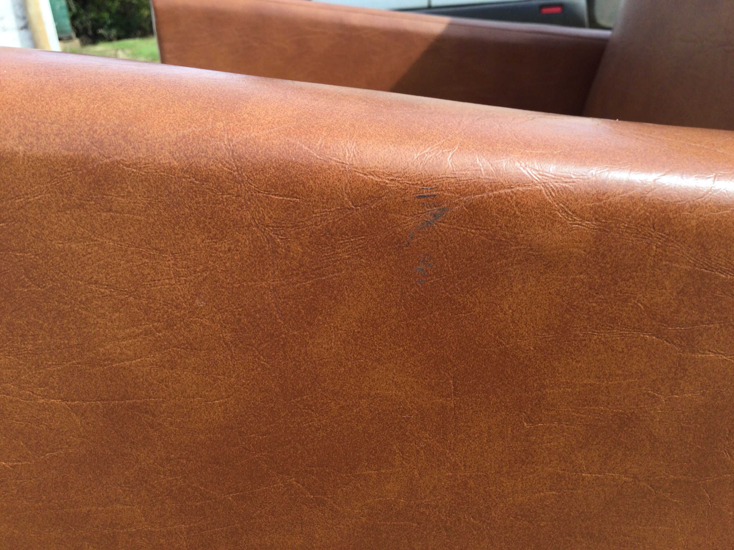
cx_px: 367
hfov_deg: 58.4
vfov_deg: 45.4
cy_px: 275
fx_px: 657
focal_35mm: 31
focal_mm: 3.3
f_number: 2.4
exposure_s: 1/491
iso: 25
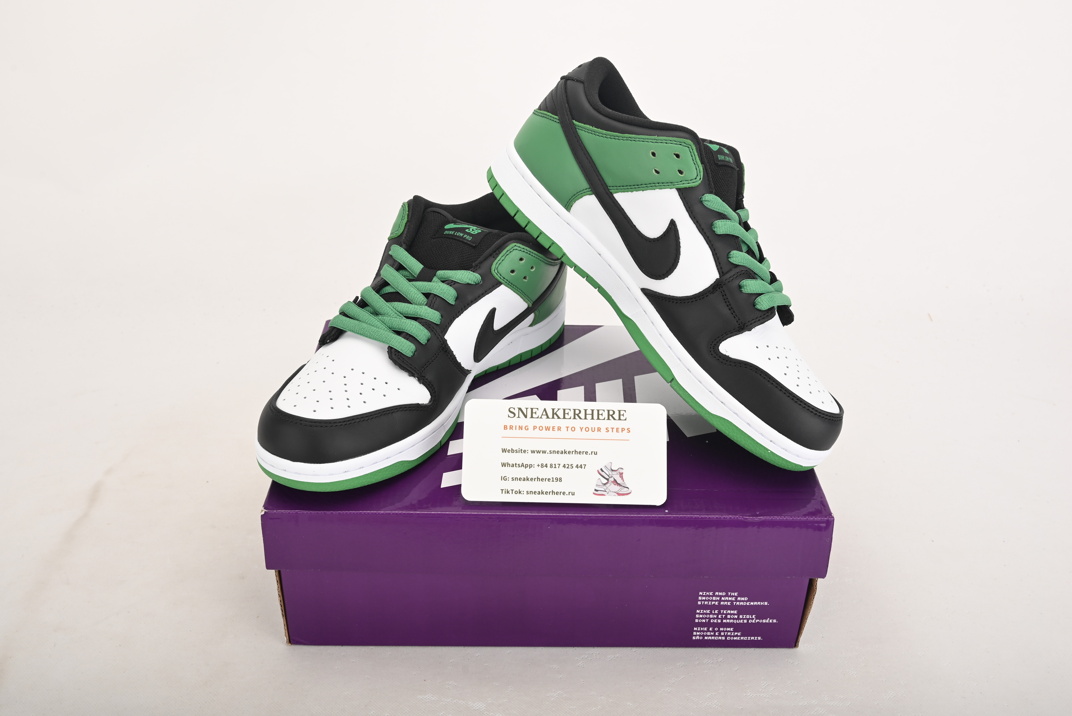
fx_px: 998
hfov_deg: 56.5
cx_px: 536
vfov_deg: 39.5
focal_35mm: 34
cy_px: 358
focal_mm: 33.5
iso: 100
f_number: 11
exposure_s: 1/200
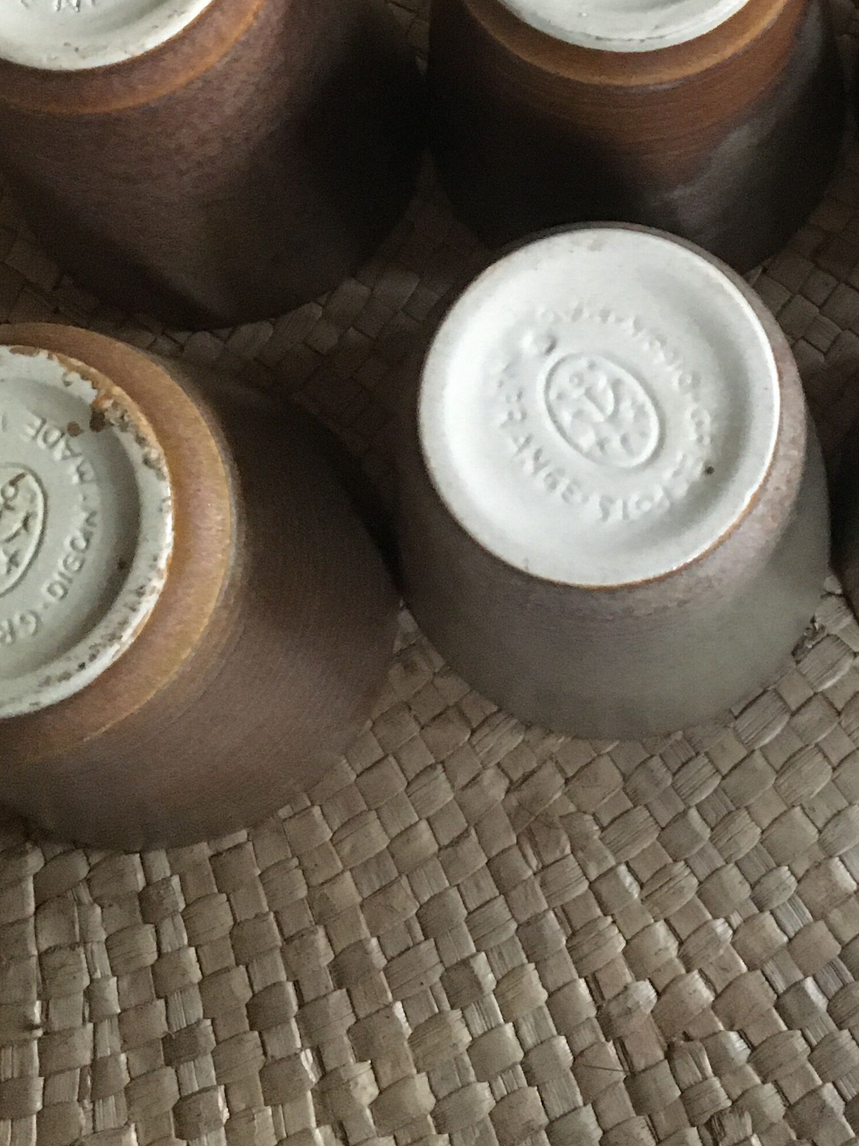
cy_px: 185
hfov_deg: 24.7
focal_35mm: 59
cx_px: 591
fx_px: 1953
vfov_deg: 31.6
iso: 320
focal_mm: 4.15
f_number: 2.2
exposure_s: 1/17
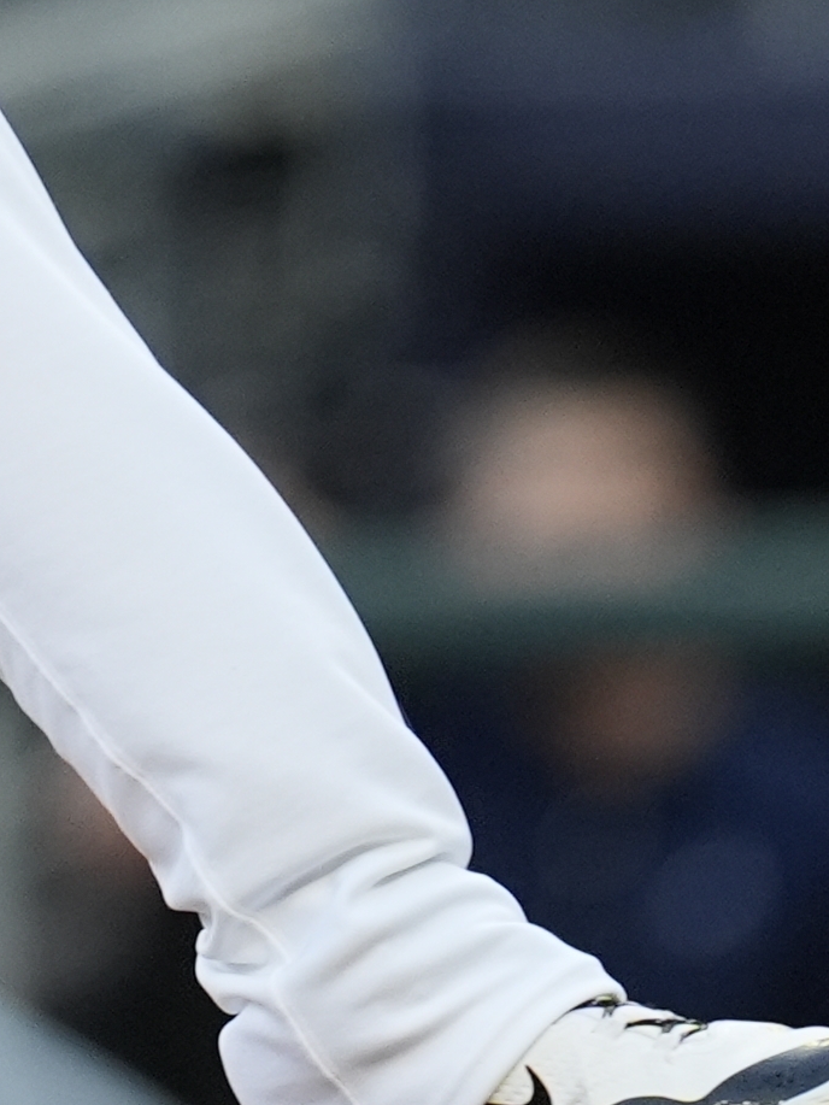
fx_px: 80320
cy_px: -927
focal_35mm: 2516
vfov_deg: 0.8
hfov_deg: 0.6
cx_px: -910
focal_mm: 400
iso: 1000
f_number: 2.8
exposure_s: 1/2000
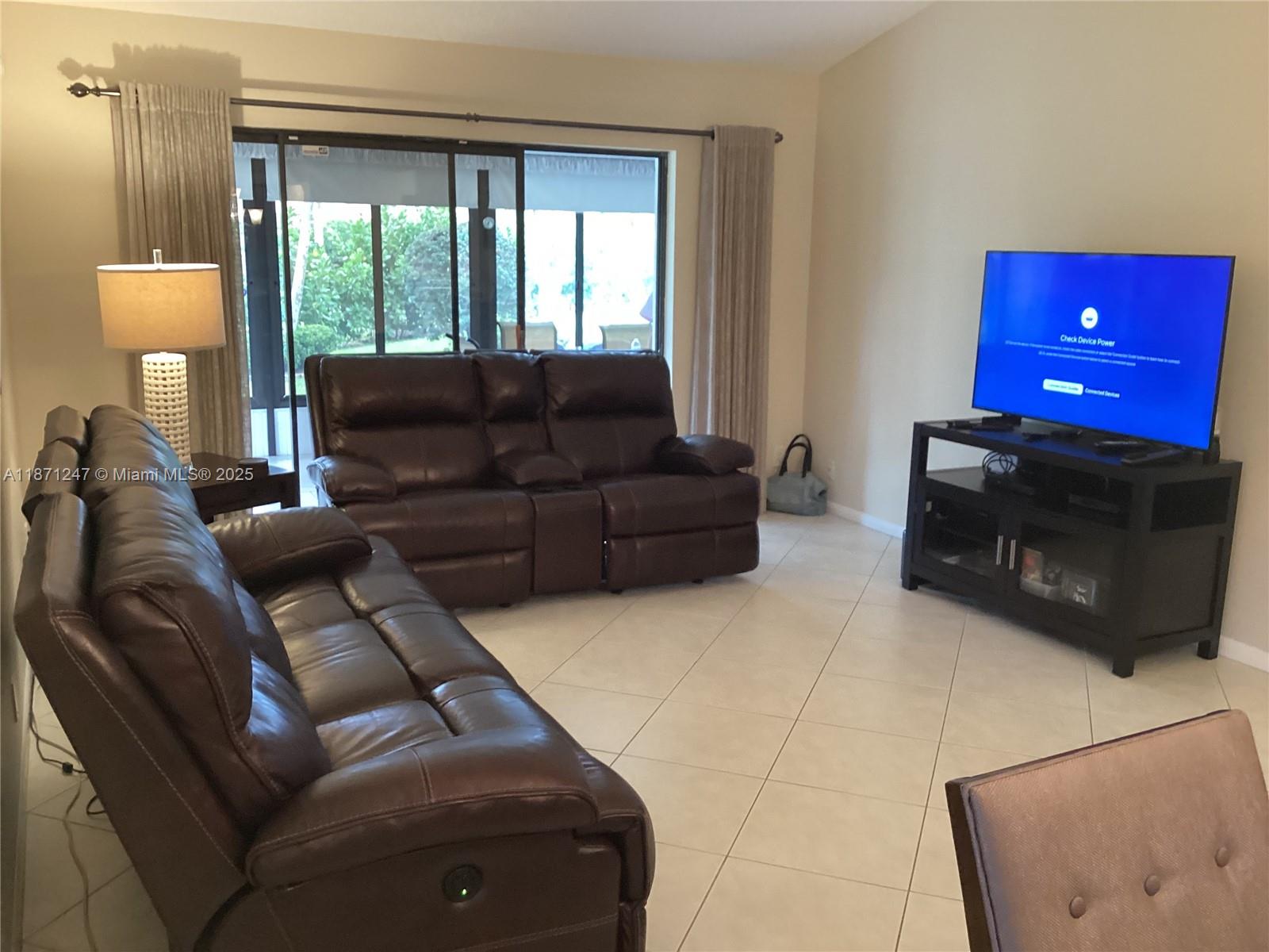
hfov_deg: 58.4
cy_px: 476
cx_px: 634
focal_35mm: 31
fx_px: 1136
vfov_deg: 45.4
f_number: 2.4
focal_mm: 3.3
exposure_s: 1/40
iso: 250
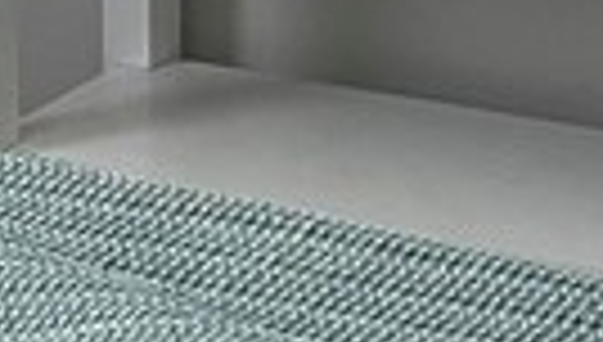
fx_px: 3461
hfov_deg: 9.7
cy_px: -711
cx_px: 837
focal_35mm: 216
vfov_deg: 5.3
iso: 160
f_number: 1.6
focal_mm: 4.2
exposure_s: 1/60
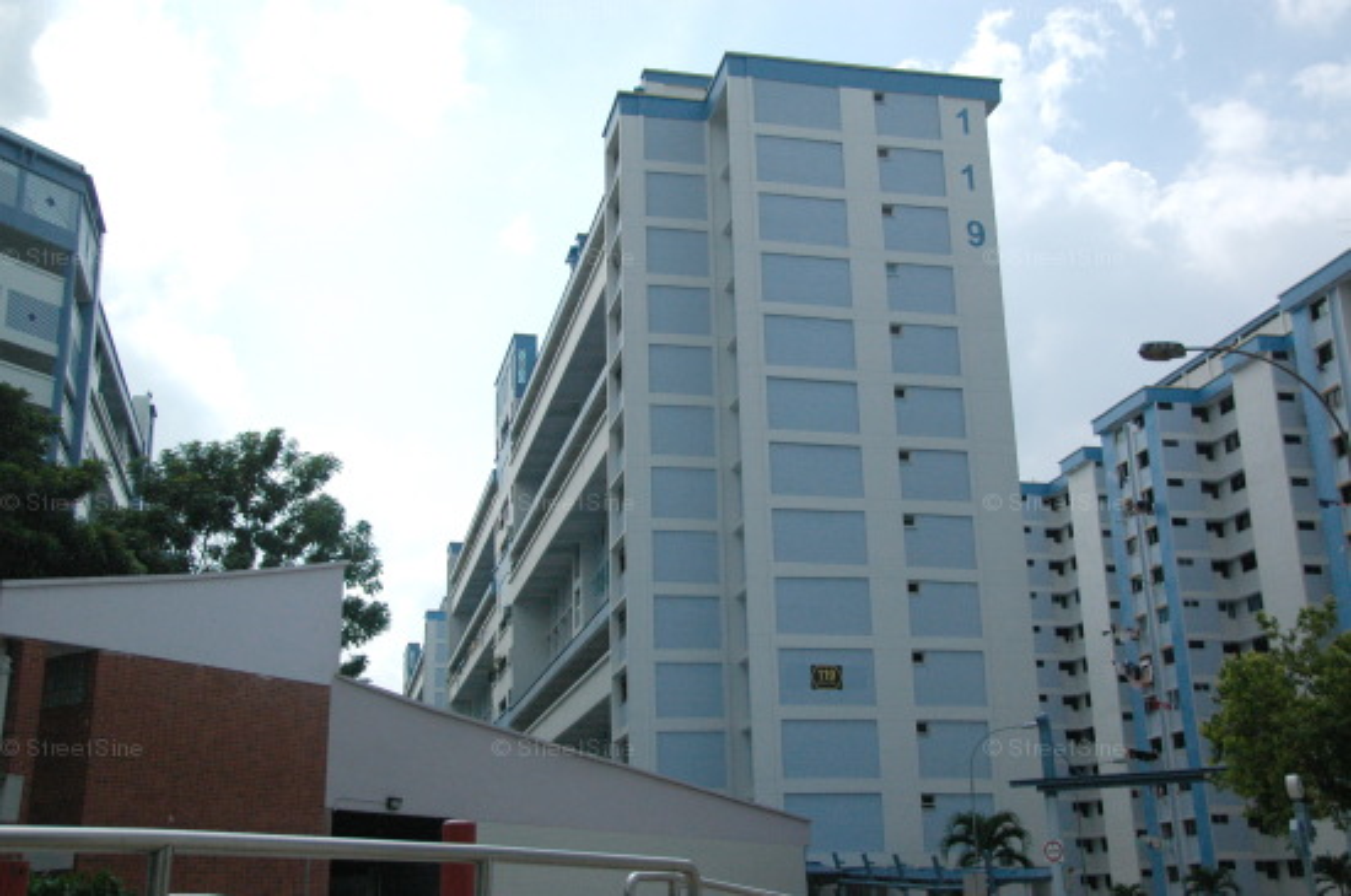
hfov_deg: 48.0
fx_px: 1518
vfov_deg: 32.9
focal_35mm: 40
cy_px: 448
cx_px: 676
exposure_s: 1/8000
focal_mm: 27
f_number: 4
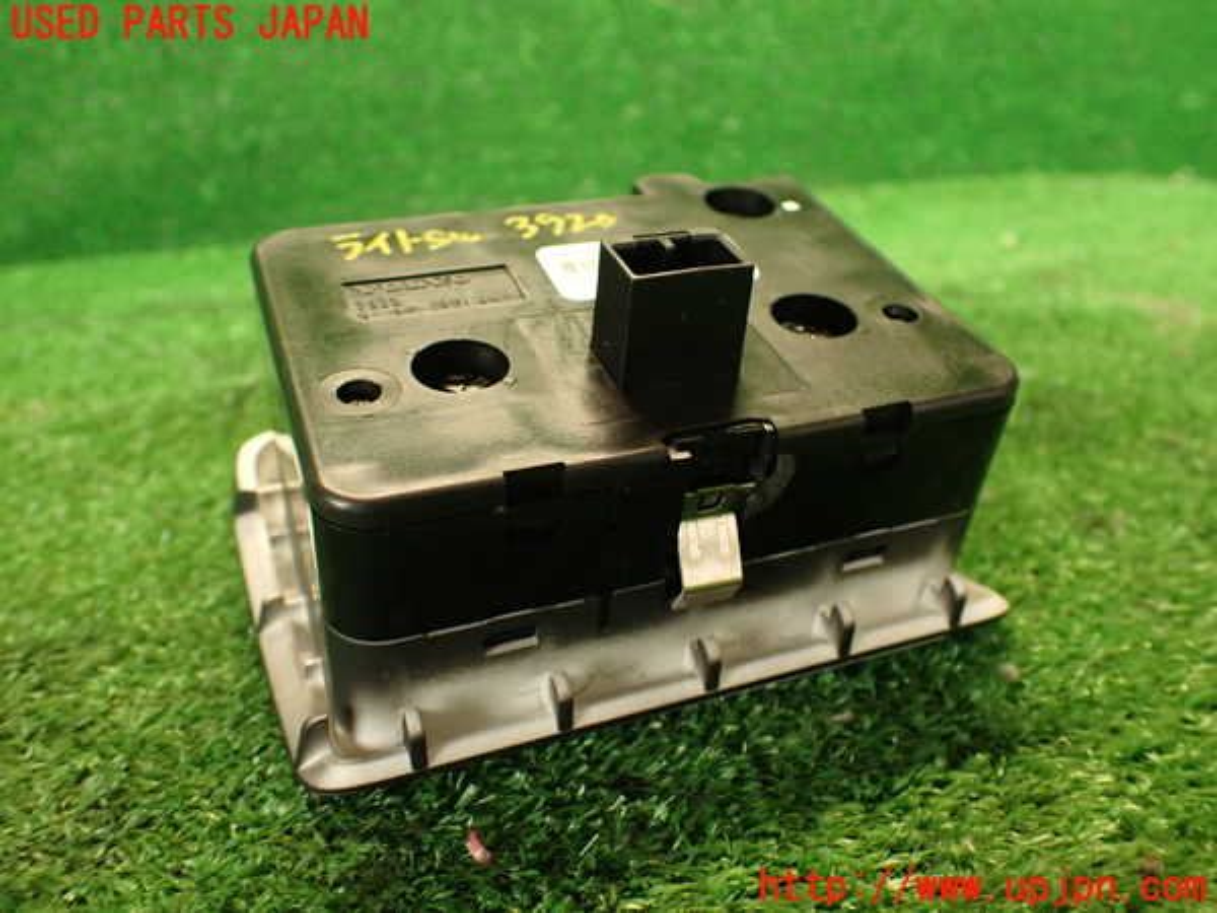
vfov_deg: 46.8
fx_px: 1055
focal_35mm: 30
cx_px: 608
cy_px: 456
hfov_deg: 60.0
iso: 400
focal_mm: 5.4
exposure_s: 1/30
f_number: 2.3
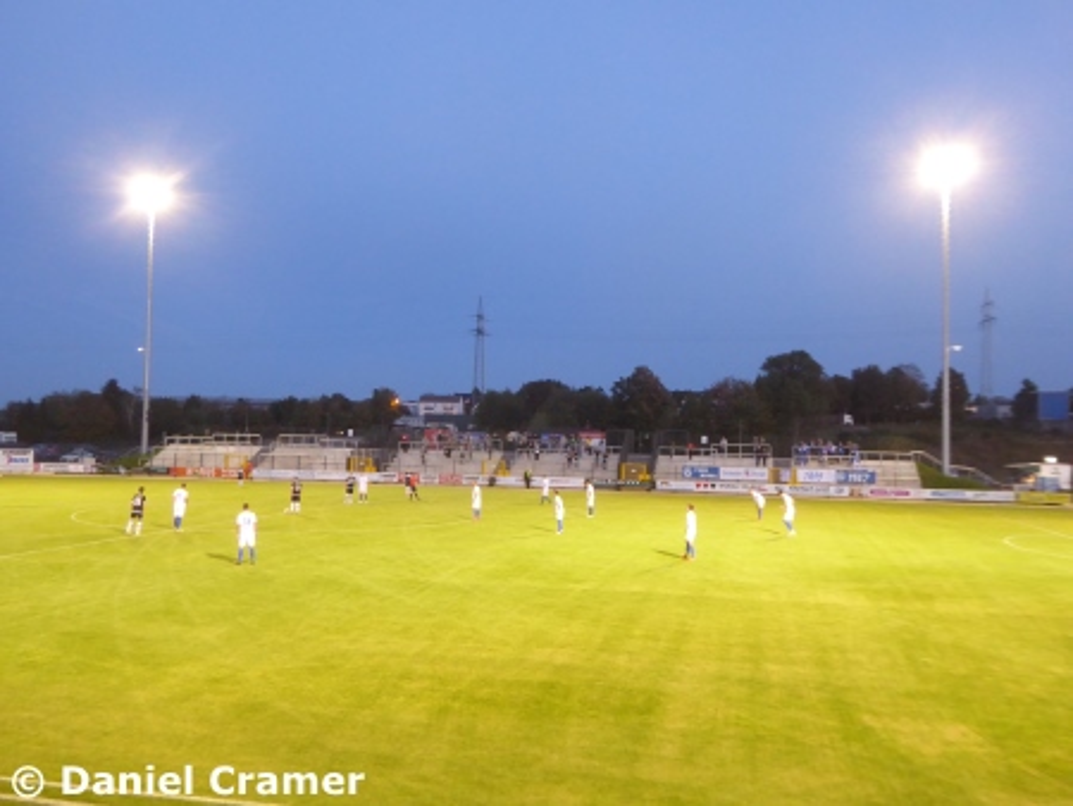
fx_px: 961
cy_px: 403
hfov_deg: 58.3
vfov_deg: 45.5
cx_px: 536
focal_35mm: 31
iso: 400
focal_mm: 5.4
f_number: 3.5
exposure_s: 1/8
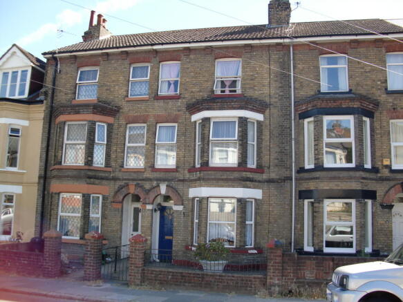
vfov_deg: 39.6
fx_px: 419
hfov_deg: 51.4
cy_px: 151
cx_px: 202
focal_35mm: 36
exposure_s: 1/250
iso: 64
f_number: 2.8
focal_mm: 6.3
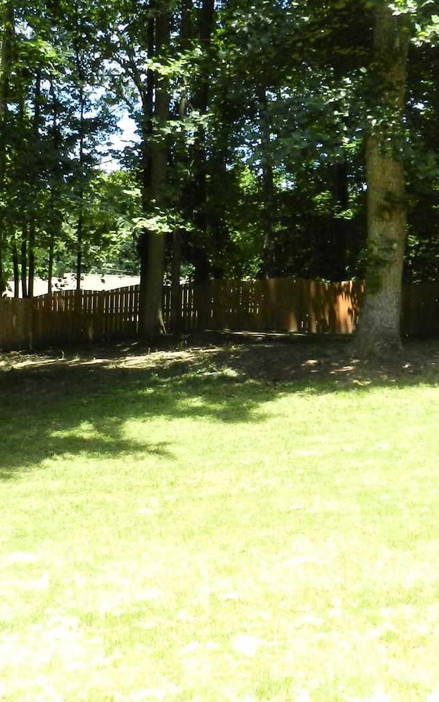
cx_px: 177
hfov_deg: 27.4
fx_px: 899
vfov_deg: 42.6
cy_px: 312
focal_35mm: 47
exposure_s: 1/320
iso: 160
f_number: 3.4
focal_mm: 4
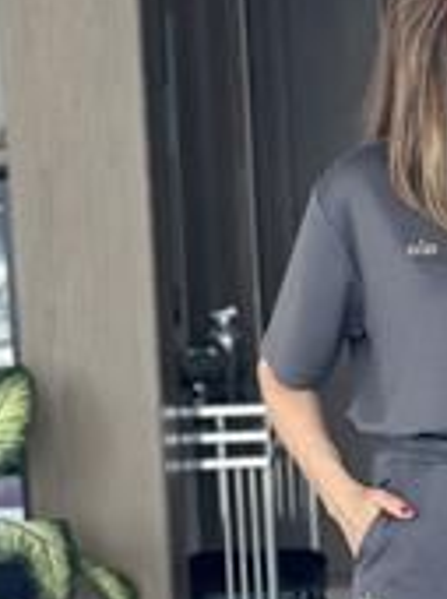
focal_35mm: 143
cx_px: 524
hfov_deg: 10.2
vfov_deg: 13.6
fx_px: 2468
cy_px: 581
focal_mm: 6.86
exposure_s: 1/117
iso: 125
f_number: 1.78
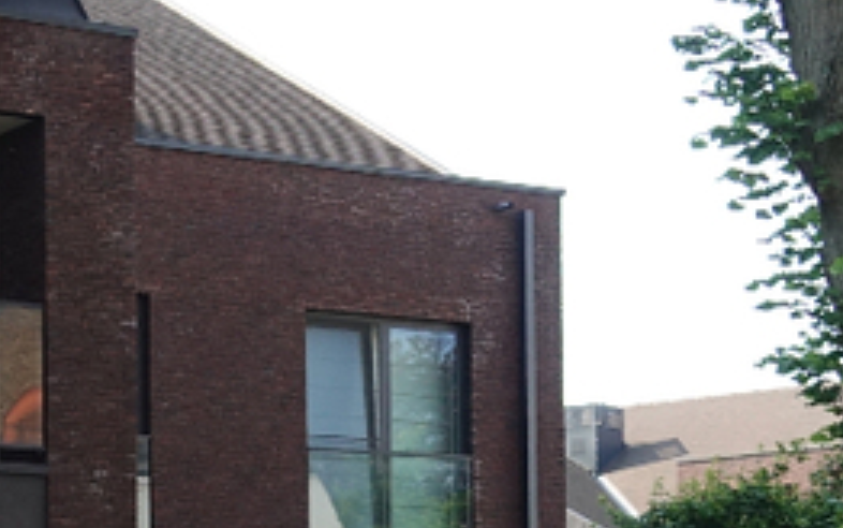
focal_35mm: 126
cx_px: -32
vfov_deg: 10.1
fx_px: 2896
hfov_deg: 16.2
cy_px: 747
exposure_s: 1/200
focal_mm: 8.8
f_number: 4
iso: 125
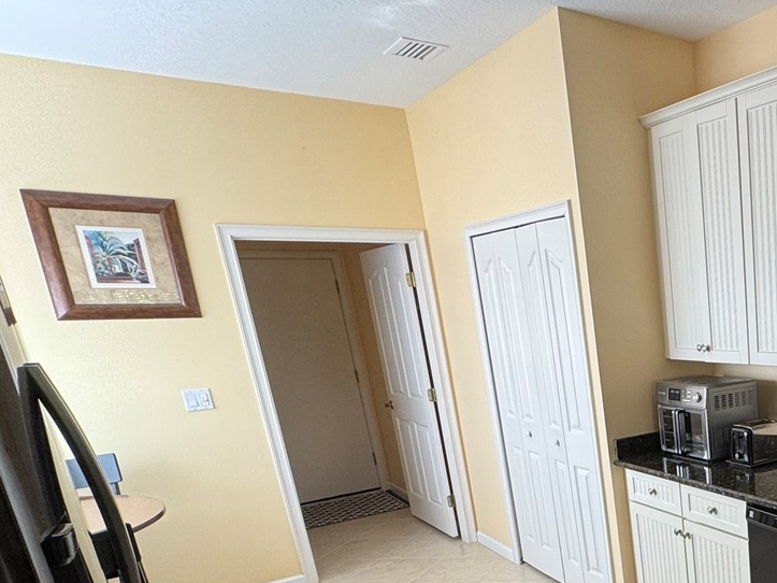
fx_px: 696
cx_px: 802
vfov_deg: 42.7
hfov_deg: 47.0
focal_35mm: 31
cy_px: 492
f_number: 2.2
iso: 100
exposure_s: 1/99
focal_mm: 2.22
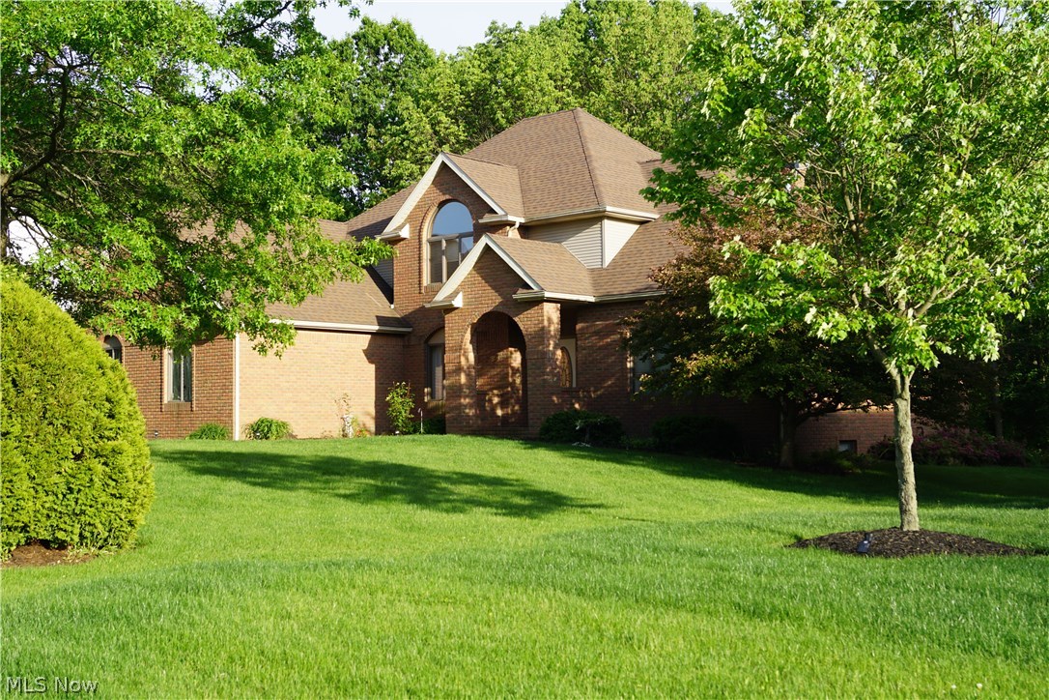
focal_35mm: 45
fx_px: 1311
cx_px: 524
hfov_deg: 43.6
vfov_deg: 29.9
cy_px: 350
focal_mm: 30
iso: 100
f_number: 8
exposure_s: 1/100
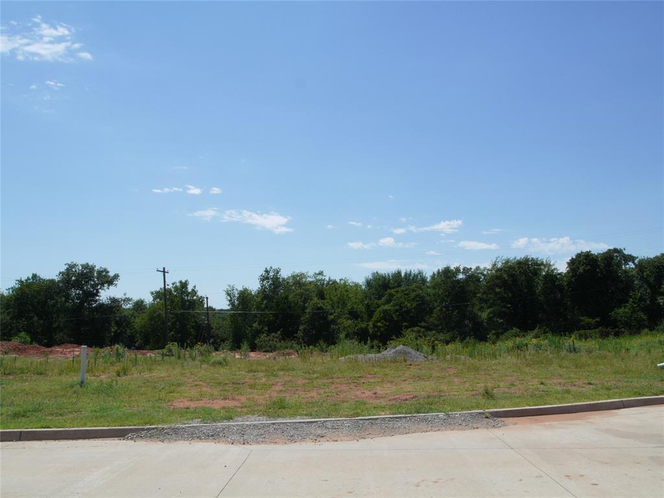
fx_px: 614
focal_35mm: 32
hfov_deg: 56.8
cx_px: 332
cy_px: 249
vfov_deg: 44.2
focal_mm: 16
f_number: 16
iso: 100
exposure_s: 1/100
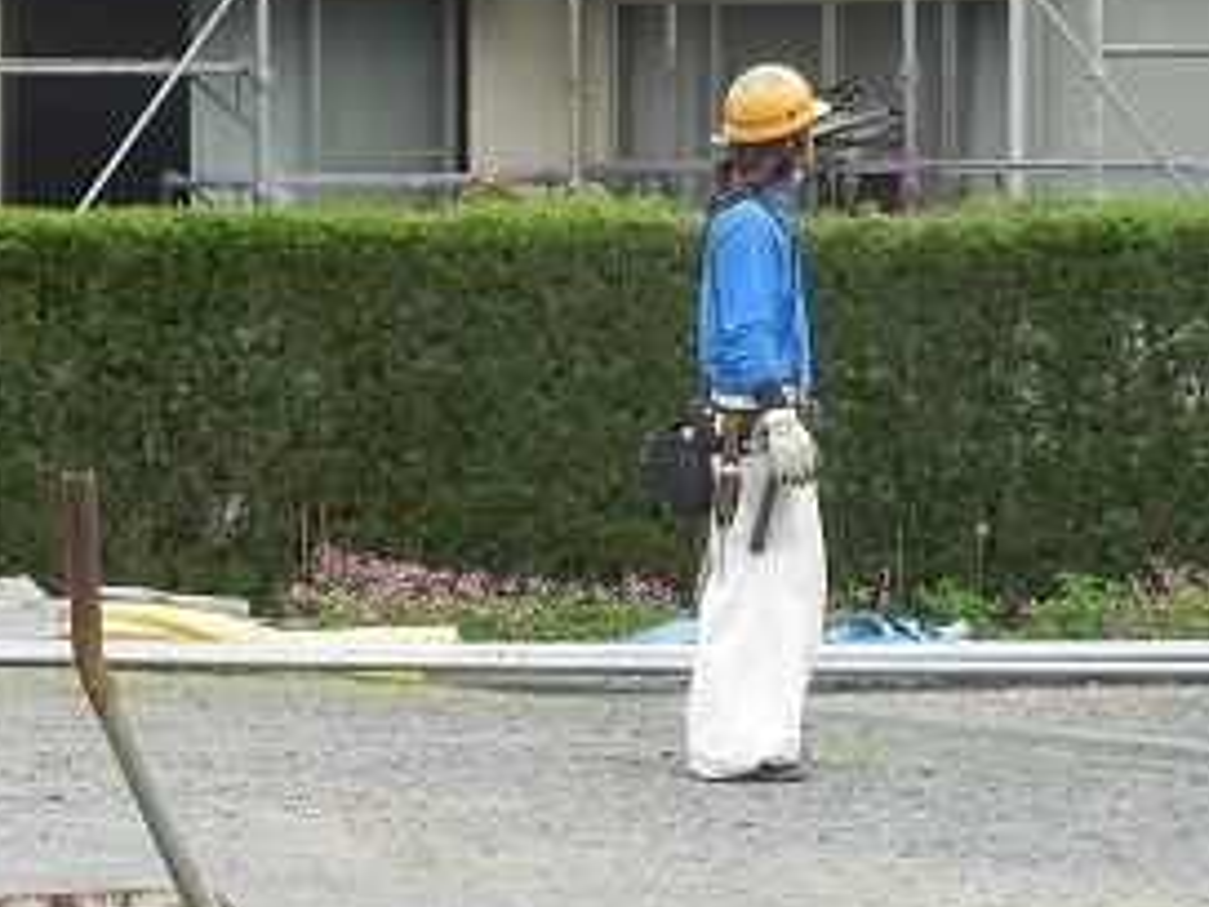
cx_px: 805
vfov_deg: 11.0
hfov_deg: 14.9
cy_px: -165
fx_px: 4610
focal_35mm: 132
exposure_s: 1/160
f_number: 3.8
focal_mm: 7
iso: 200
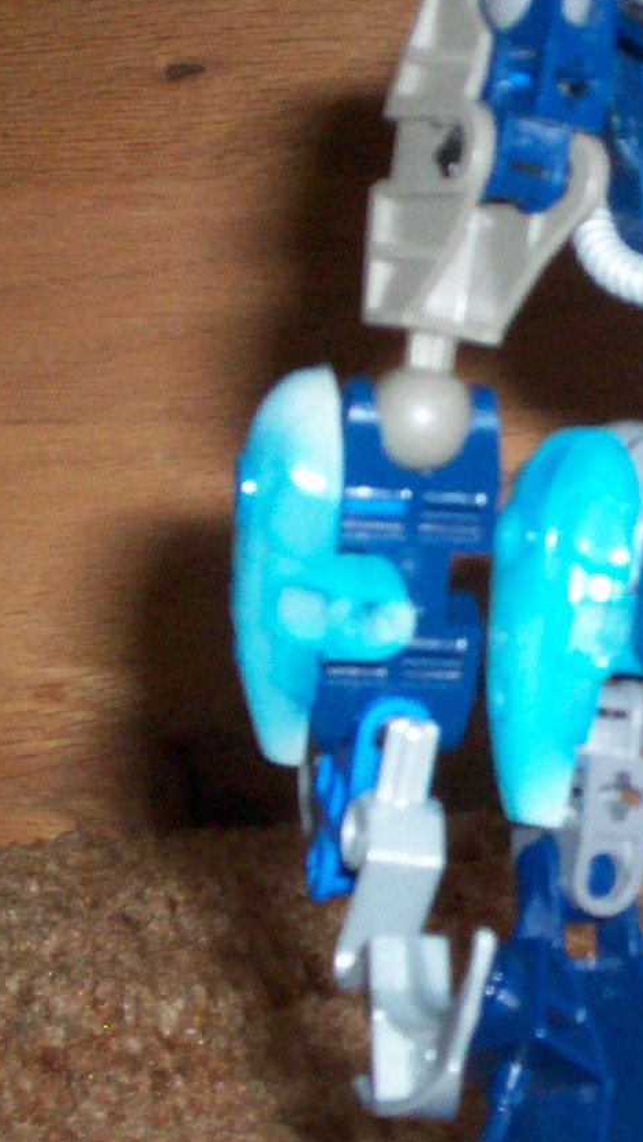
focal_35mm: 108
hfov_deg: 10.9
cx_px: 901
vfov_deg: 19.8
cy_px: 449
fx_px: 3273
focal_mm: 5.9
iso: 140
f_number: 4.5
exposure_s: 1/64
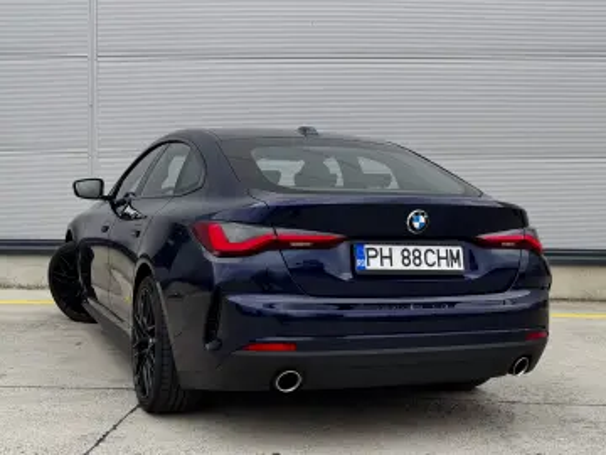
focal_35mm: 48
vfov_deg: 30.3
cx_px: 303
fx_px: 840
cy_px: 228
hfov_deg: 39.7
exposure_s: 1/1560
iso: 64
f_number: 1.78
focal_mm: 6.76
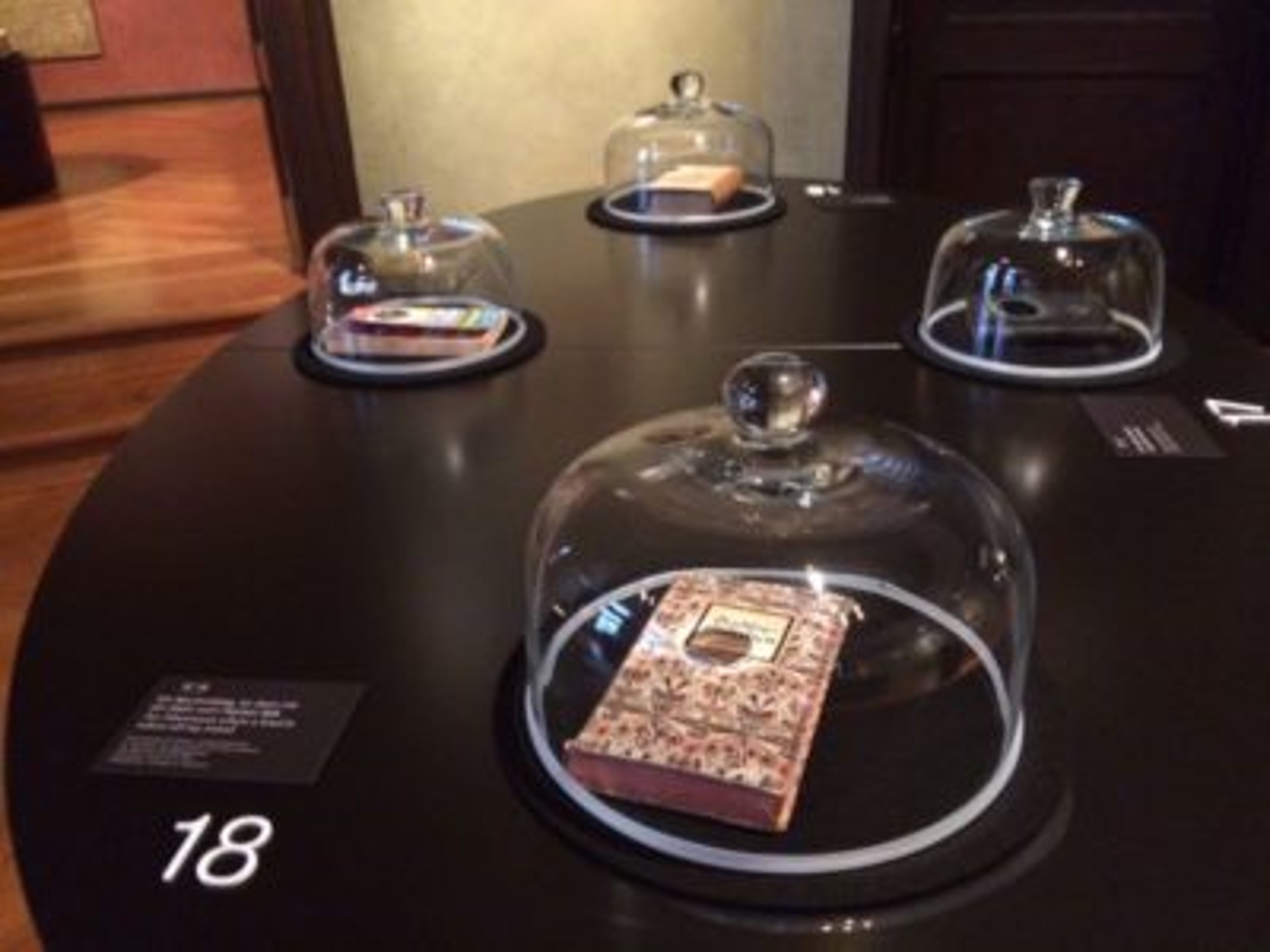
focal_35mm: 29
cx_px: 635
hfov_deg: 61.7
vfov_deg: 48.2
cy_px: 476
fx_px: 1064
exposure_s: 1/17
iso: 500
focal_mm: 4.15
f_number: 2.2
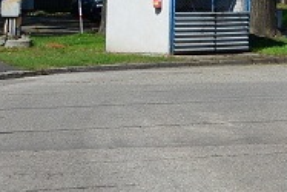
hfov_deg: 6.8
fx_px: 2146
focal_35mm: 269
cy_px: -112
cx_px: 886
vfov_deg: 5.1
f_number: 9
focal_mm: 28
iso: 200
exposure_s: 1/640
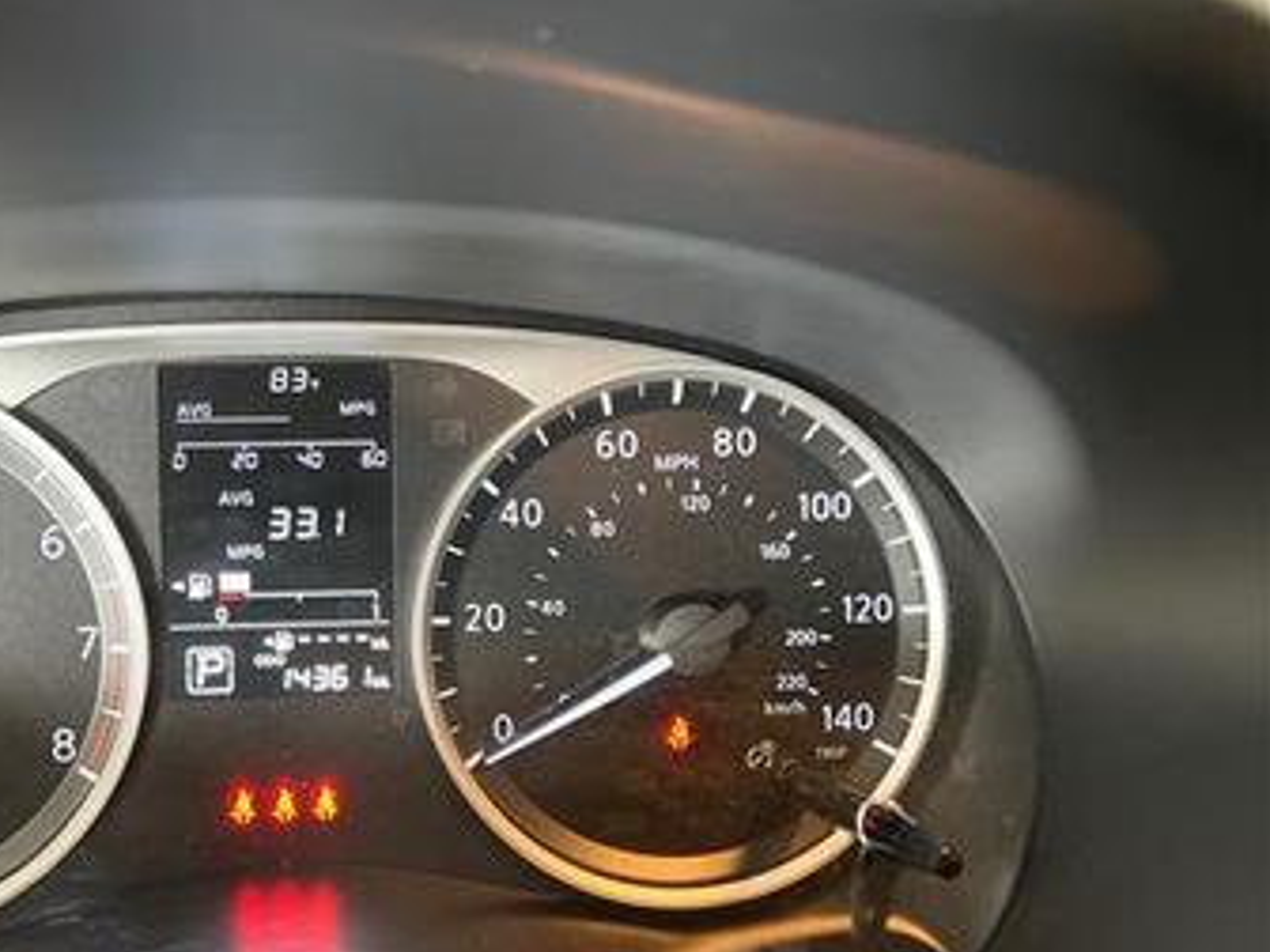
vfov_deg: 36.8
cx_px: 321
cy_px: 521
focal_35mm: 39
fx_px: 1431
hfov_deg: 46.2
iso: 500
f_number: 1.5
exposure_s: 1/40
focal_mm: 5.7
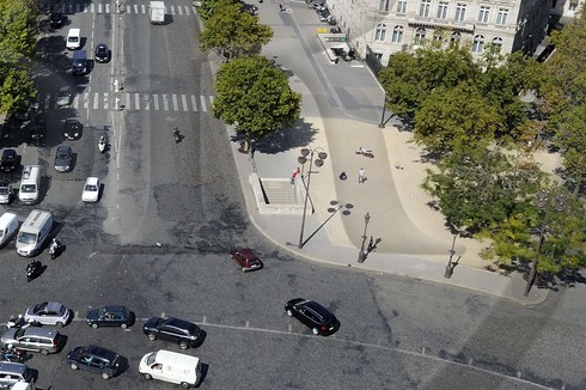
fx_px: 797
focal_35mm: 49
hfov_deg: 38.9
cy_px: 60
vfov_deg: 26.8
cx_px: 120
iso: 200
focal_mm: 15
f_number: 14
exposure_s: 1/250
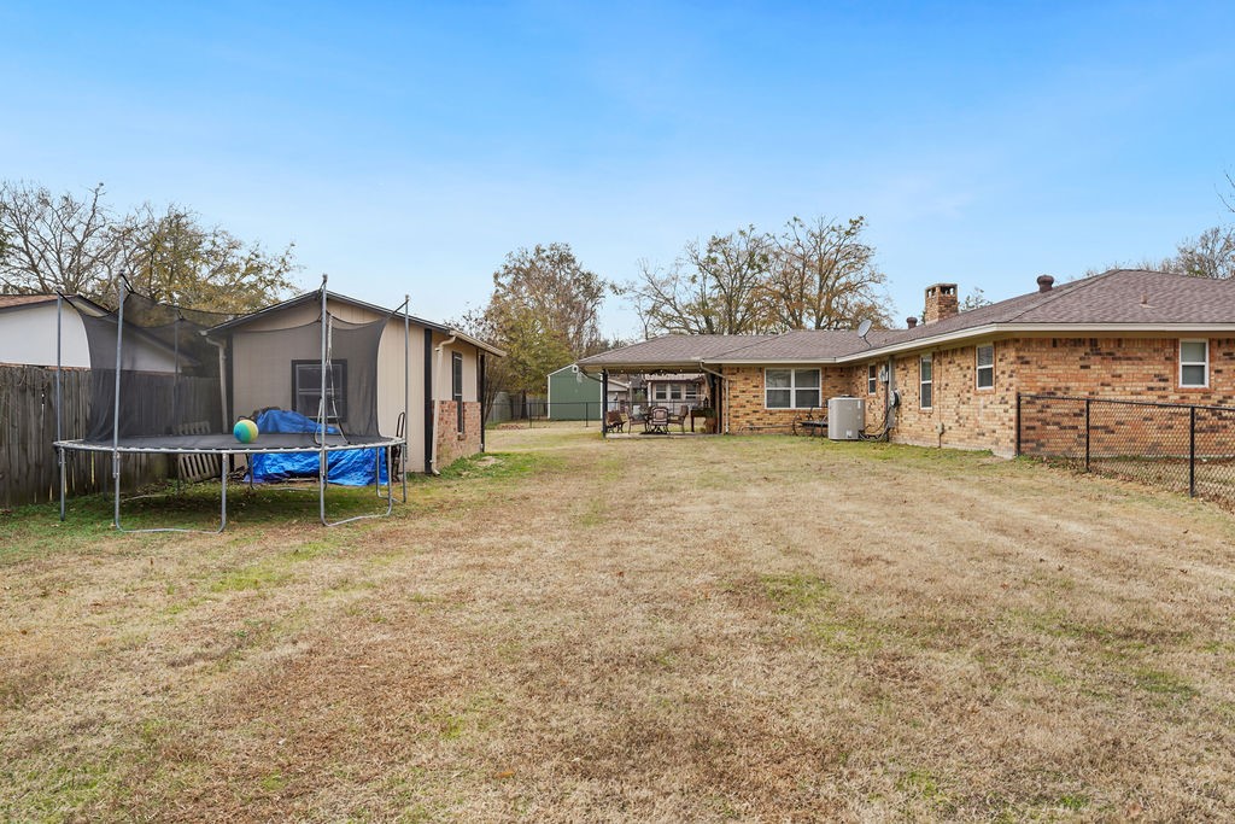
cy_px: 412
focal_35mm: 25
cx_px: 618
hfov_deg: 70.6
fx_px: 871
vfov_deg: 50.6
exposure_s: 1/30
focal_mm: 25.4
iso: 100
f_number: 8
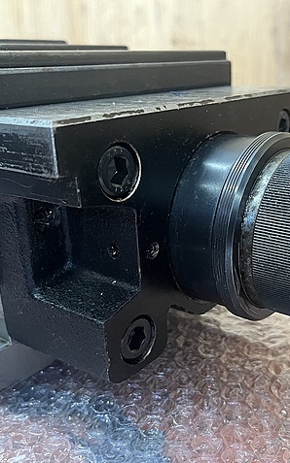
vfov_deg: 52.8
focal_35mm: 37
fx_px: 468
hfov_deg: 34.0
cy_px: 232
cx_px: 201
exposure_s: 1/60
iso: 400
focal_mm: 5.1
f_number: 1.6
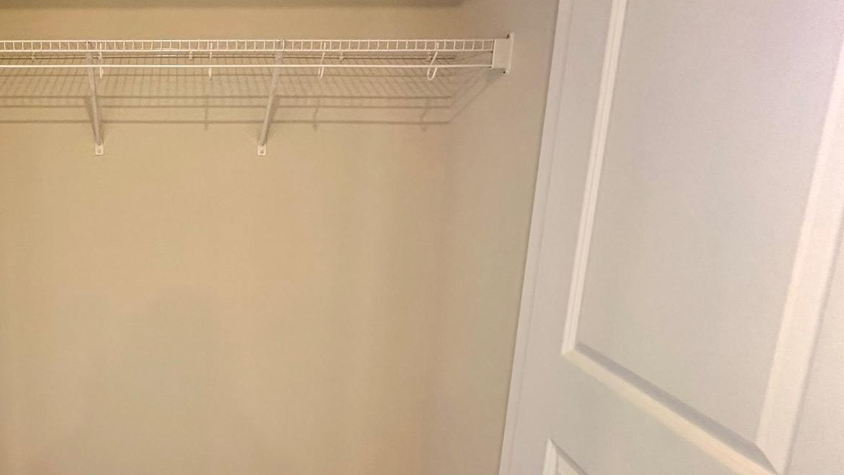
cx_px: 137
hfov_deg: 62.3
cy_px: 263
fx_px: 604
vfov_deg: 42.8
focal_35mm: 27
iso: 200
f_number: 2.2
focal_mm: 2.22
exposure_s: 1/120
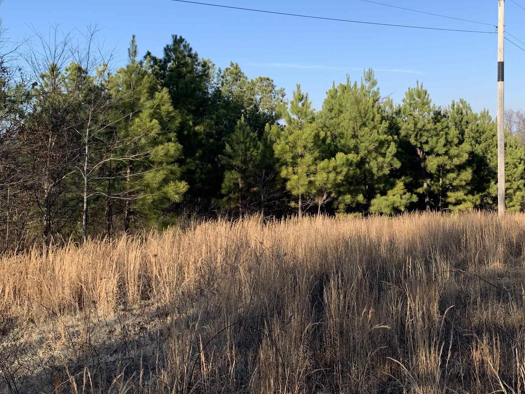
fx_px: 637
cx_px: 309
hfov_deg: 44.6
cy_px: 148
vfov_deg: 34.2
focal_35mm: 42
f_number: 1.8
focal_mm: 4.25
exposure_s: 1/1299
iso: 25
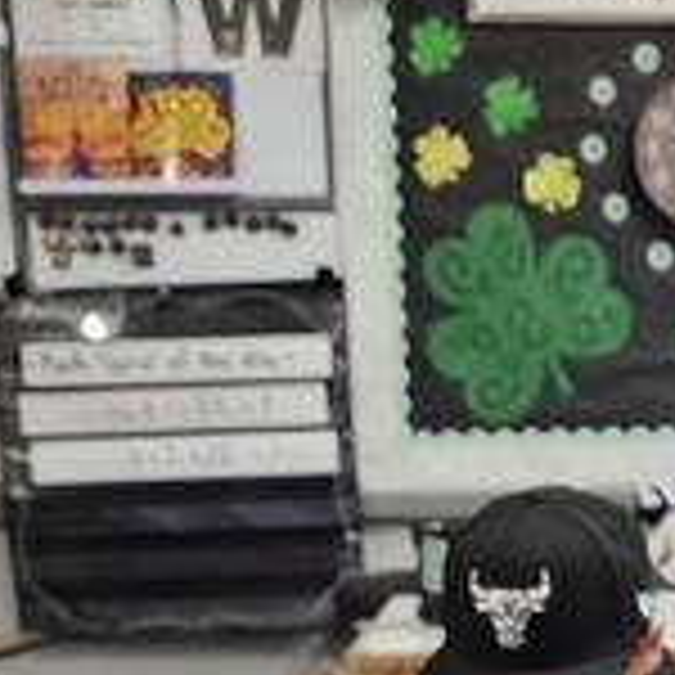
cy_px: 1228
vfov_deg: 11.6
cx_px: 760
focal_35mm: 139
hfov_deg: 12.3
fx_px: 3067
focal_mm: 6.3
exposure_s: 1/120
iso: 400
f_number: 1.7
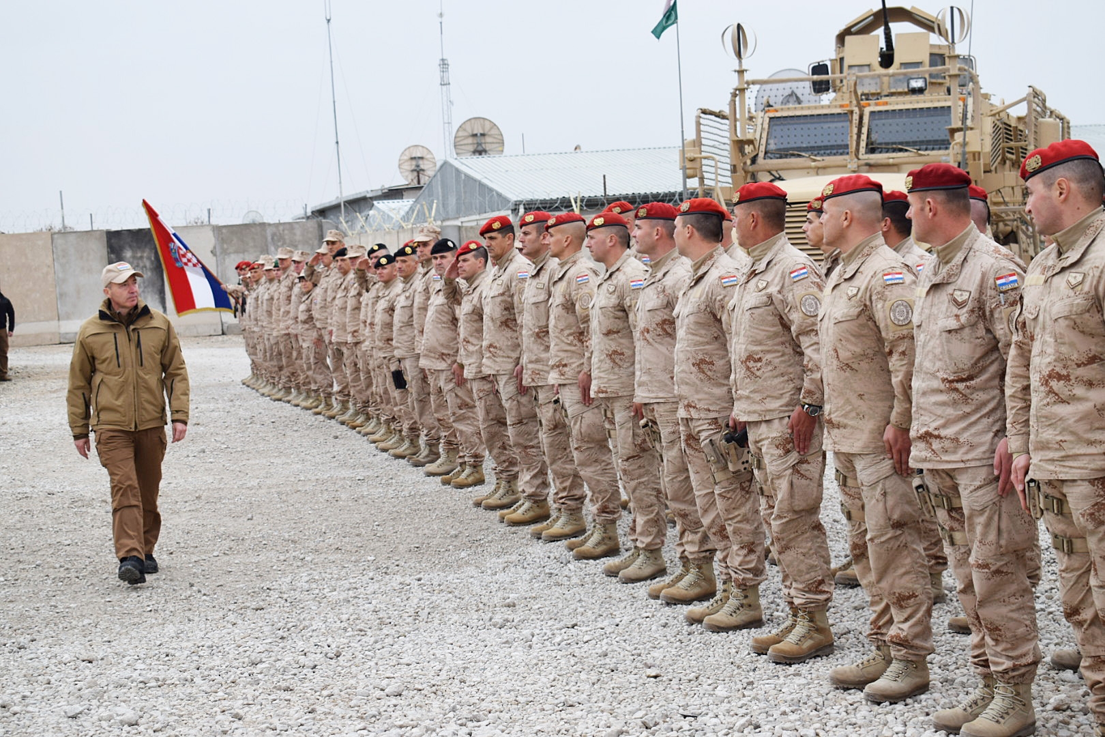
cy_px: 368
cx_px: 552
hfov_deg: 33.4
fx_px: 1842
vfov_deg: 22.6
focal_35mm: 60
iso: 100
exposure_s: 1/160
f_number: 6.3
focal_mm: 40
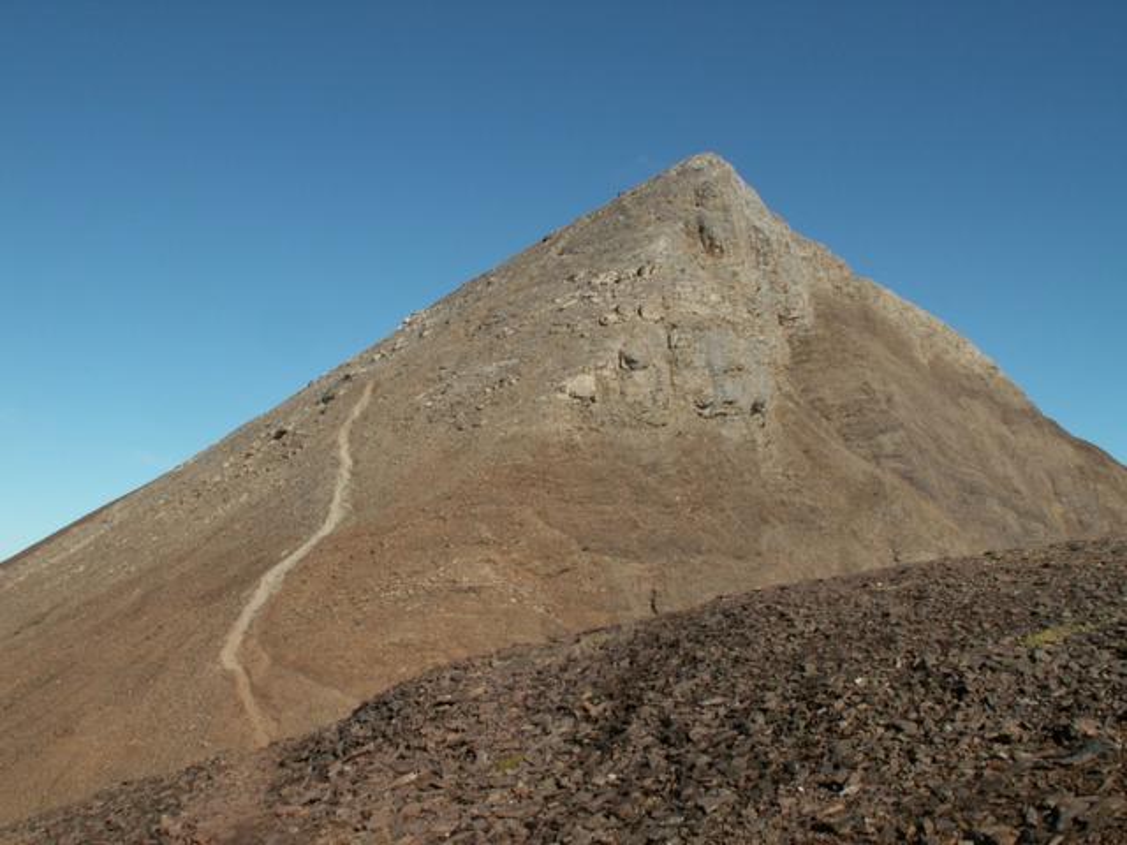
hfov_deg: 52.6
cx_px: 564
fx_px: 1140
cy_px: 422
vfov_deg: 40.7
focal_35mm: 35
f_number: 7.1
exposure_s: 1/250
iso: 50
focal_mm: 5.86
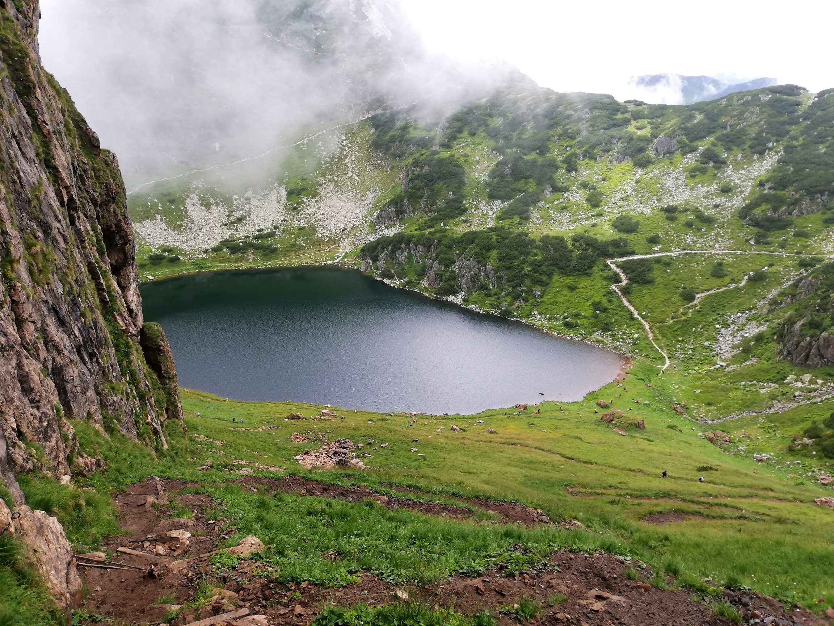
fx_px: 626
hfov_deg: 67.3
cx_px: 417
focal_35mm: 26
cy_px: 313
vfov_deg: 53.1
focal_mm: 3.81
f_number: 2.2
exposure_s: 1/373
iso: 50
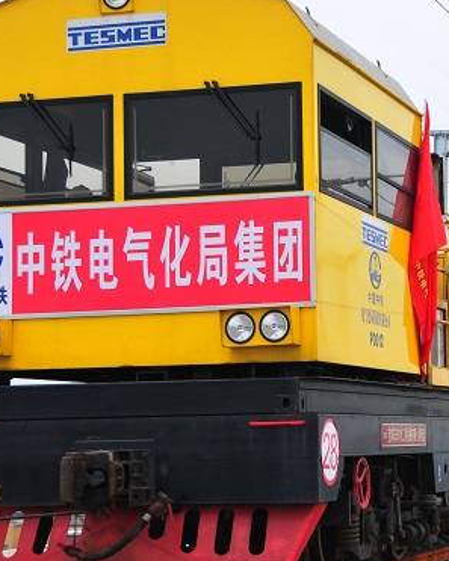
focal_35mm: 103
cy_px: 253
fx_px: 1710
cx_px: 390
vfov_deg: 18.6
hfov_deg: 14.8
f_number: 5
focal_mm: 34
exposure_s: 1/800
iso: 320
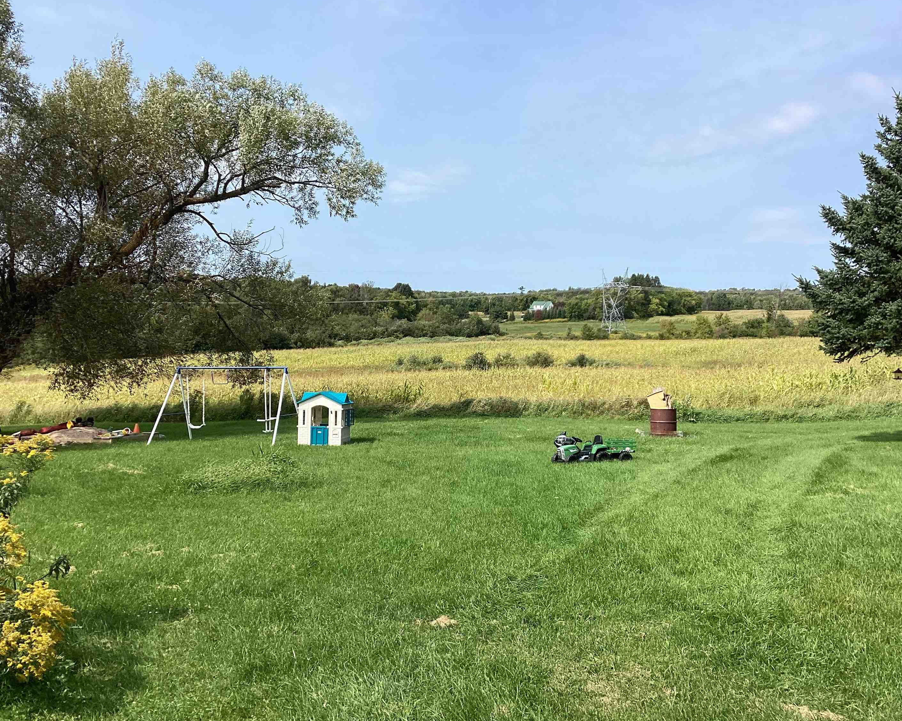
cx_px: 481
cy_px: 359
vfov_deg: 44.5
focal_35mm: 33
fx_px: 881
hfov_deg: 54.2
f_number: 2.4
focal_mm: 3.3
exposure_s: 1/1335
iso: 25
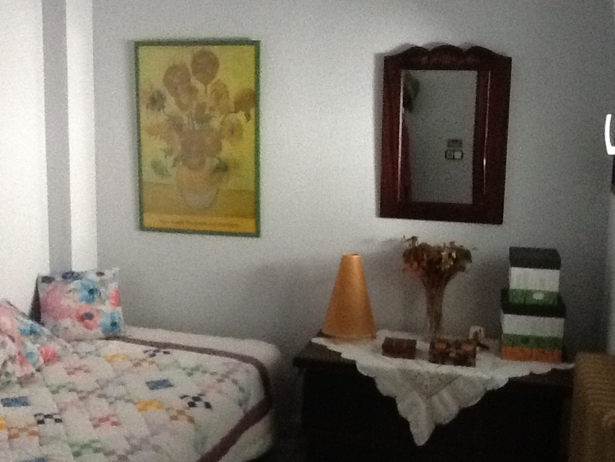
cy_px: 231
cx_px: 308
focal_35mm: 44
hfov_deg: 42.9
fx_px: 782
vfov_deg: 32.9
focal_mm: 2.03
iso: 400
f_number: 2.4
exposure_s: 1/17
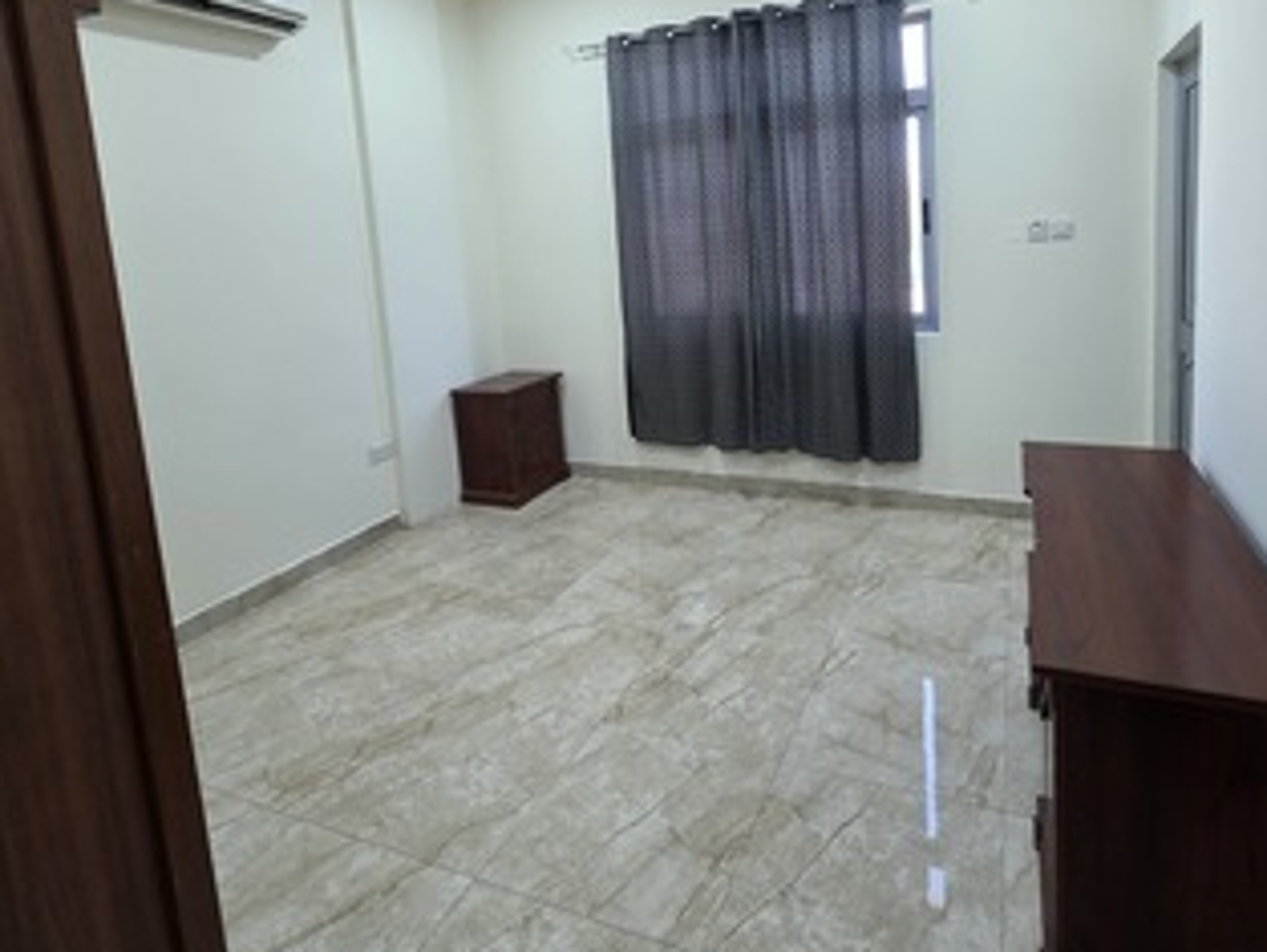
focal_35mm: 19
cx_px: 714
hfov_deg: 84.2
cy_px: 314
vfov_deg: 66.8
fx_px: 696
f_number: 1.9
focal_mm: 2.2
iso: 250
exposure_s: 1/100
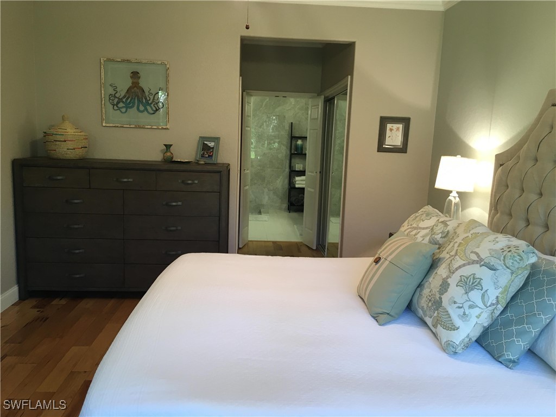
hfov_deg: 61.7
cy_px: 208
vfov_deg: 48.2
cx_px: 278
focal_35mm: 29
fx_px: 466
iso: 64
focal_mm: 4.15
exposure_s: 1/30
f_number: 2.2
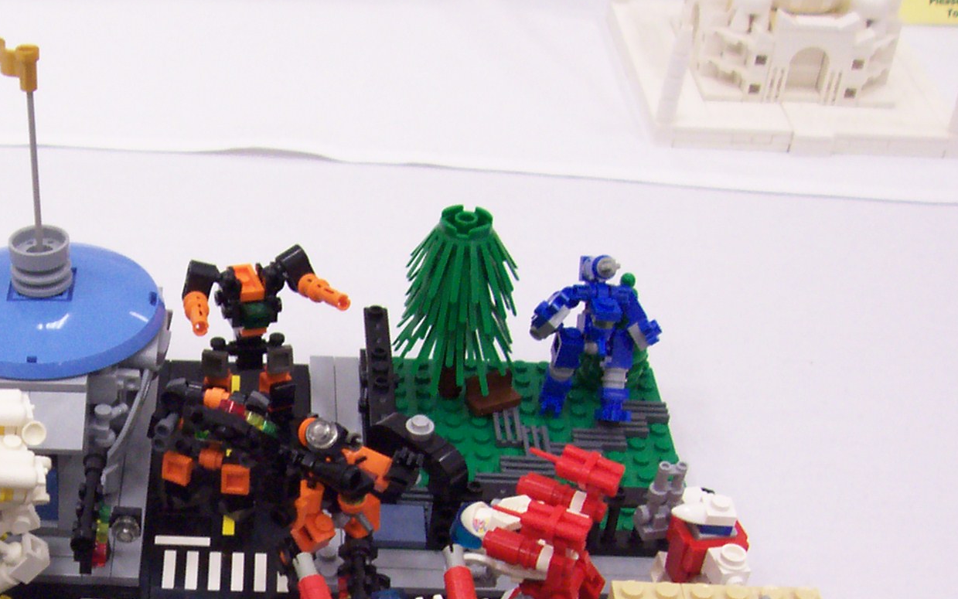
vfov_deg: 18.9
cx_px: 106
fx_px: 1750
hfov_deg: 29.4
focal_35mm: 67
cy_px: 599
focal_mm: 5.6
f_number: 2.7
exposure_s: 1/32
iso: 150
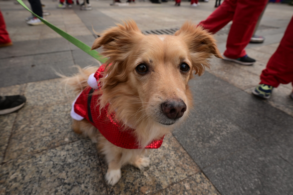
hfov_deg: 86.9
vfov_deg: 64.6
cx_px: 146
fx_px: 155
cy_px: 98
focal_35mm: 19
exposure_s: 1/400
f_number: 7.1
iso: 500
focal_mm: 19
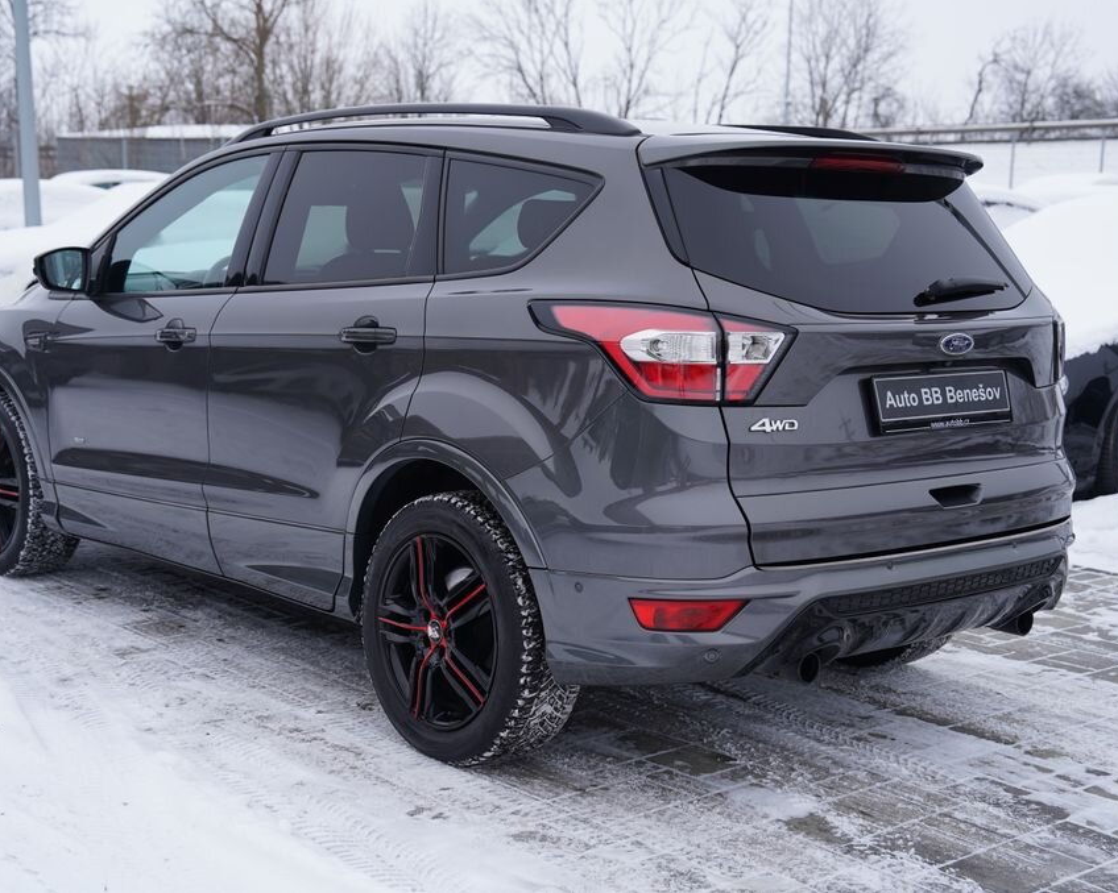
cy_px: 445
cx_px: 543
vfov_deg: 29.7
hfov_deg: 36.7
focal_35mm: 51
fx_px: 1687
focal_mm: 45
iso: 100
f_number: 4
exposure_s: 1/250
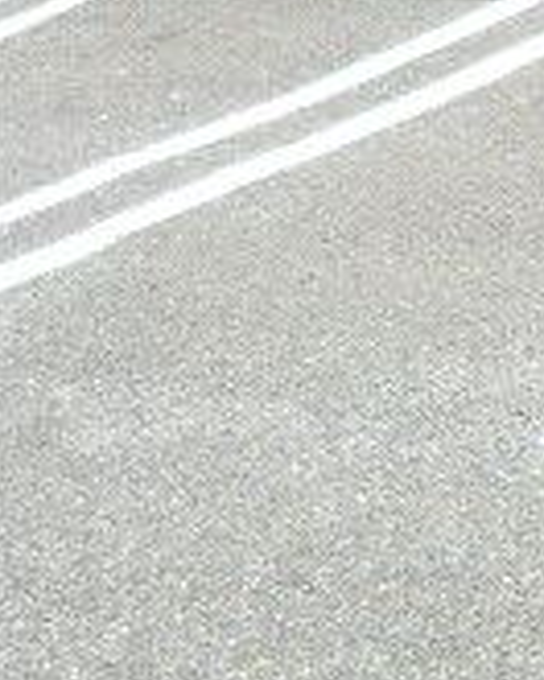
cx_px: 882
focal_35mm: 125
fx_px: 2516
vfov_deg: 15.4
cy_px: 433
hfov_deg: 11.7
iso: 100
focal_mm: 5.5
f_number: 2.8
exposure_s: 1/320
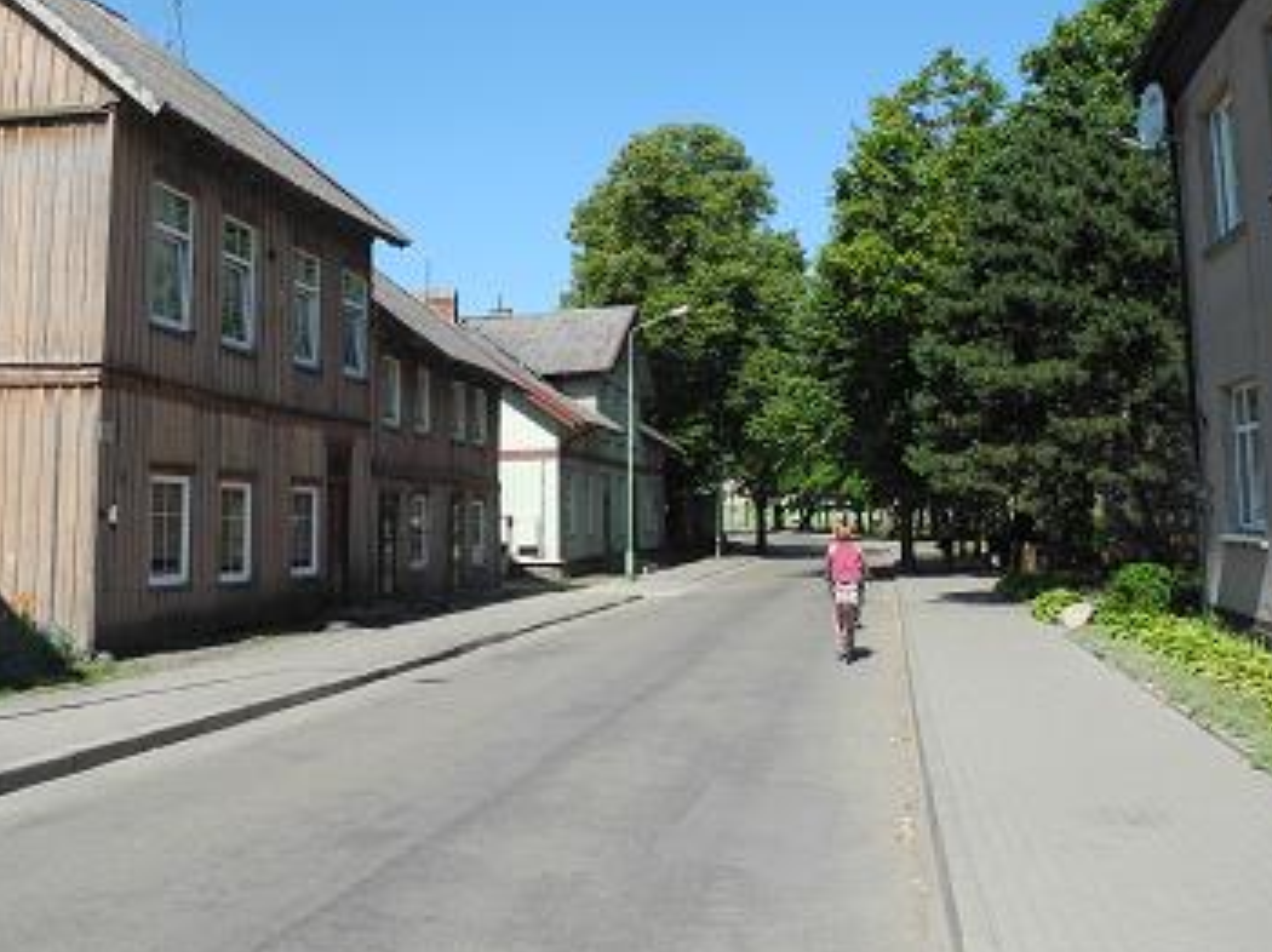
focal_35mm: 41
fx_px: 1506
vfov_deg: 34.7
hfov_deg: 45.6
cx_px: 512
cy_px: 302
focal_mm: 6
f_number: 3.5
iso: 100
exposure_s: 1/800
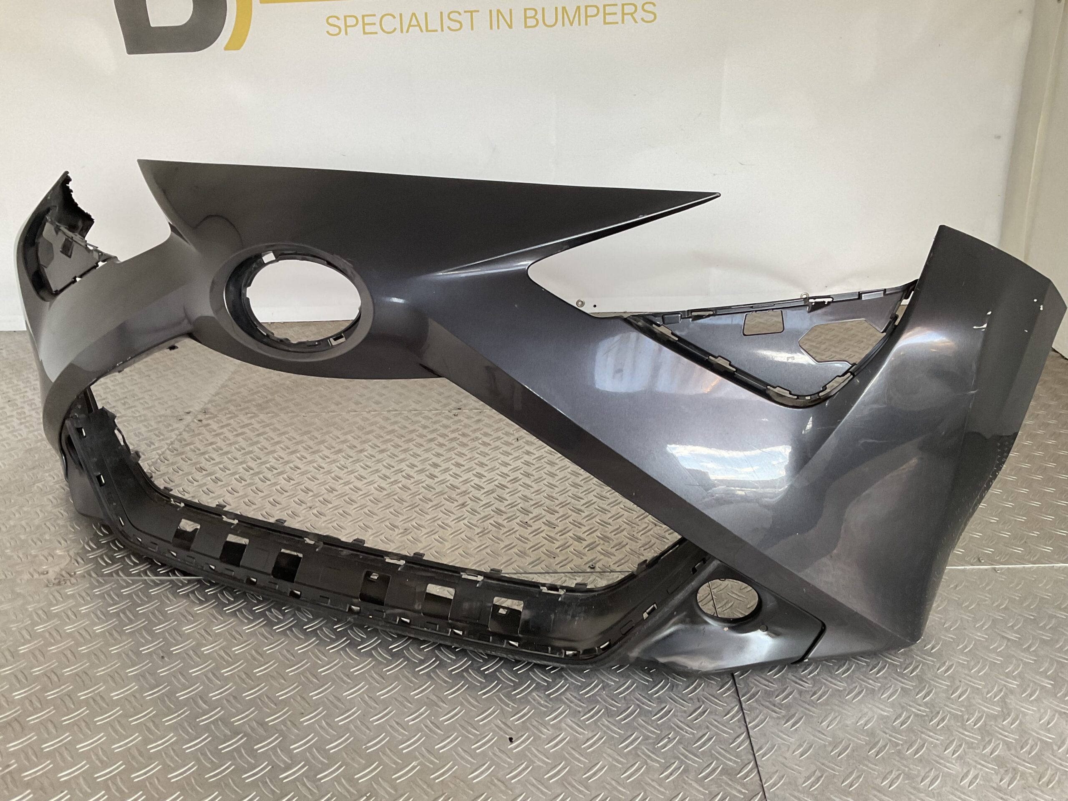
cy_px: 400
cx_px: 534
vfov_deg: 48.2
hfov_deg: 61.7
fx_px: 895
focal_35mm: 29
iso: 64
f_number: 1.8
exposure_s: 1/100
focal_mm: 3
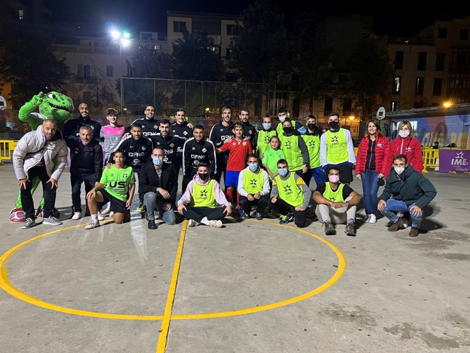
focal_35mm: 26
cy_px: 176
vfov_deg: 53.1
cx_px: 235
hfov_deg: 67.3
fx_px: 353
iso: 200
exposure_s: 1/50
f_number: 1.5
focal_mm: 5.7
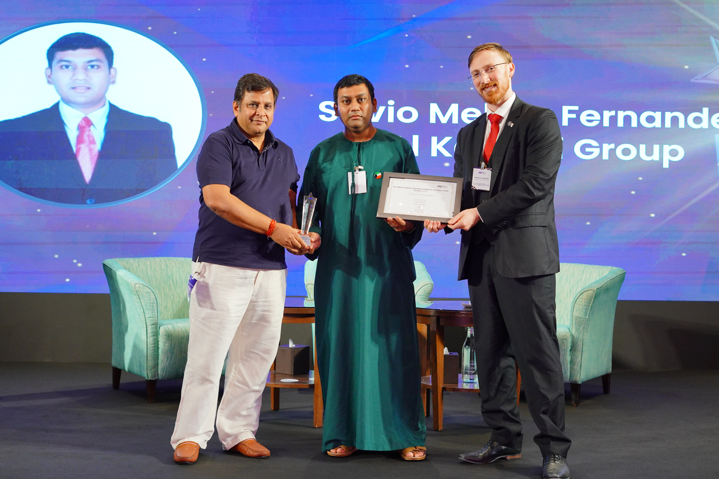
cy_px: 240
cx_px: 360
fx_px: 999
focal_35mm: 50
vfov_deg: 27.0
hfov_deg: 39.6
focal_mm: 50
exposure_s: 1/160
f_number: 4
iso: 2000
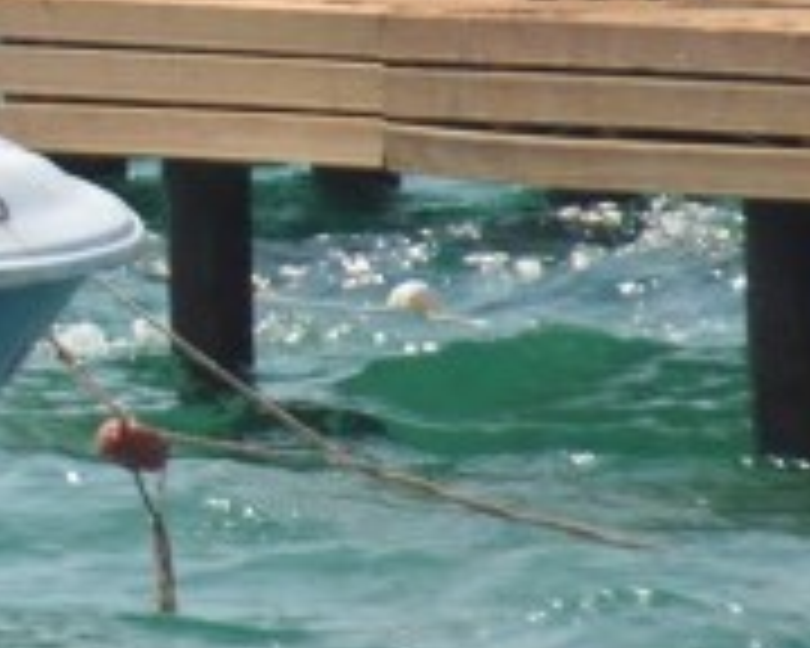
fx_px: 32291
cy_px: -238
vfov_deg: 1.1
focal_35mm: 1347
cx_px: -1172
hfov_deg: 1.4
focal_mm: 150
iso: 200
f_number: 5.6
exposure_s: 1/1000
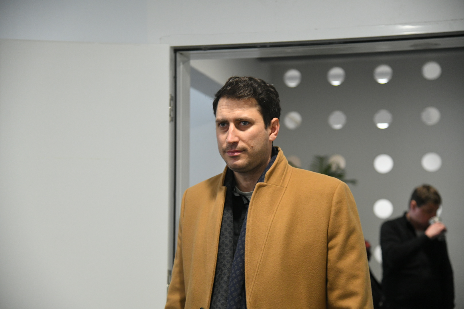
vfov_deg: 19.5
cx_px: 232
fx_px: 902
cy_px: 154
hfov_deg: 28.8
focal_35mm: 70
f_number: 4
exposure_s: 1/125
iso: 3200
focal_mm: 70
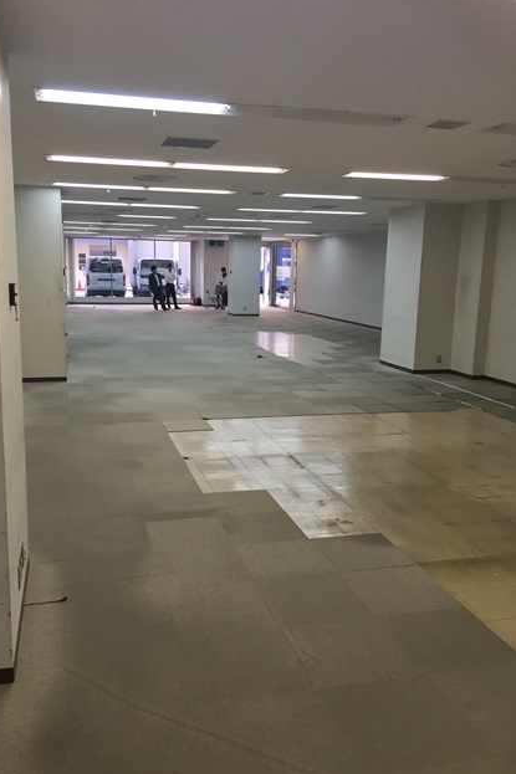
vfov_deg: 60.3
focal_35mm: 31
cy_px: 393
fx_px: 667
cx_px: 242
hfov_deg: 42.3
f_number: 2.2
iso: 32
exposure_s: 1/30
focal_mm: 4.15
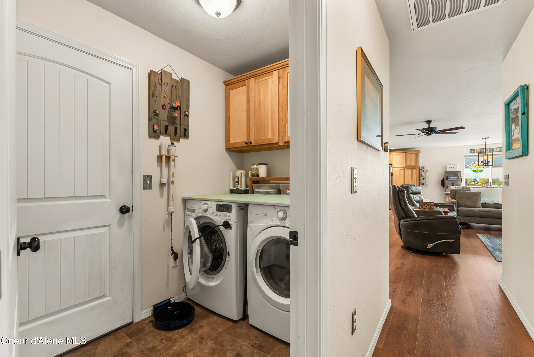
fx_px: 237
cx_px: 267
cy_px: 178
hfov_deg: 96.7
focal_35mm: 16
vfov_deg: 73.8
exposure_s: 1.3
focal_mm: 16
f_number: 8
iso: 320
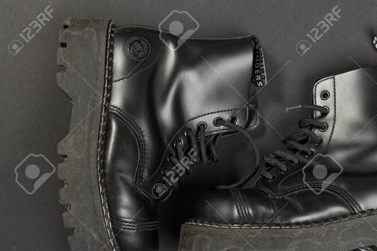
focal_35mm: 54
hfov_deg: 36.5
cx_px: 247
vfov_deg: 25.0
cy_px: 158
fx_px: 565
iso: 100
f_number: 10
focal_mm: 40
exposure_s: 1/200
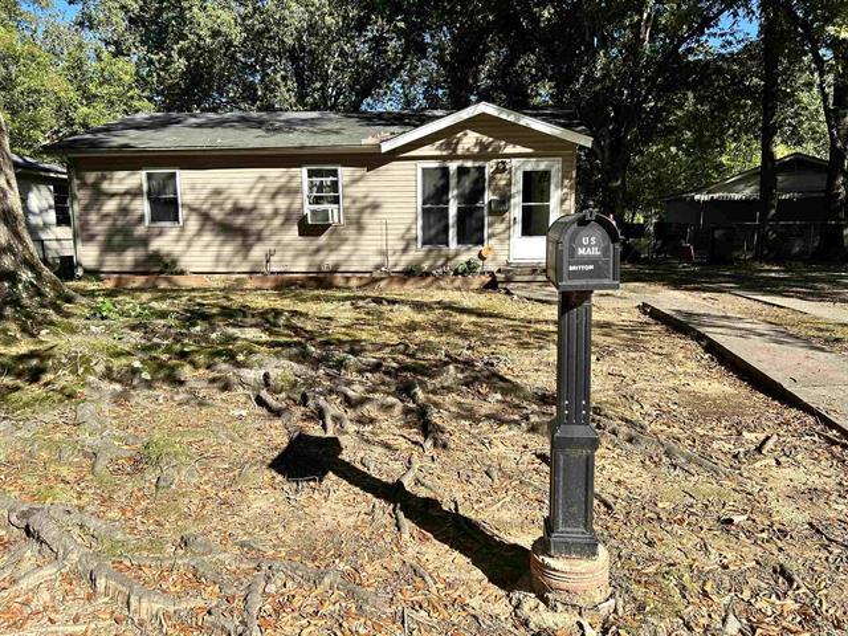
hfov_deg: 67.3
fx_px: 637
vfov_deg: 53.1
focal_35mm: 26
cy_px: 318
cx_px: 424
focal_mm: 5.7
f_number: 1.5
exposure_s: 1/2008
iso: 50
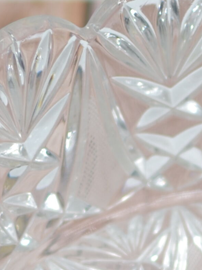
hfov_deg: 5.0
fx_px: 2300
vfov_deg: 6.6
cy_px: 419
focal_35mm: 296
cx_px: 271
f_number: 1.8
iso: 100
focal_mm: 35
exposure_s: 1/500
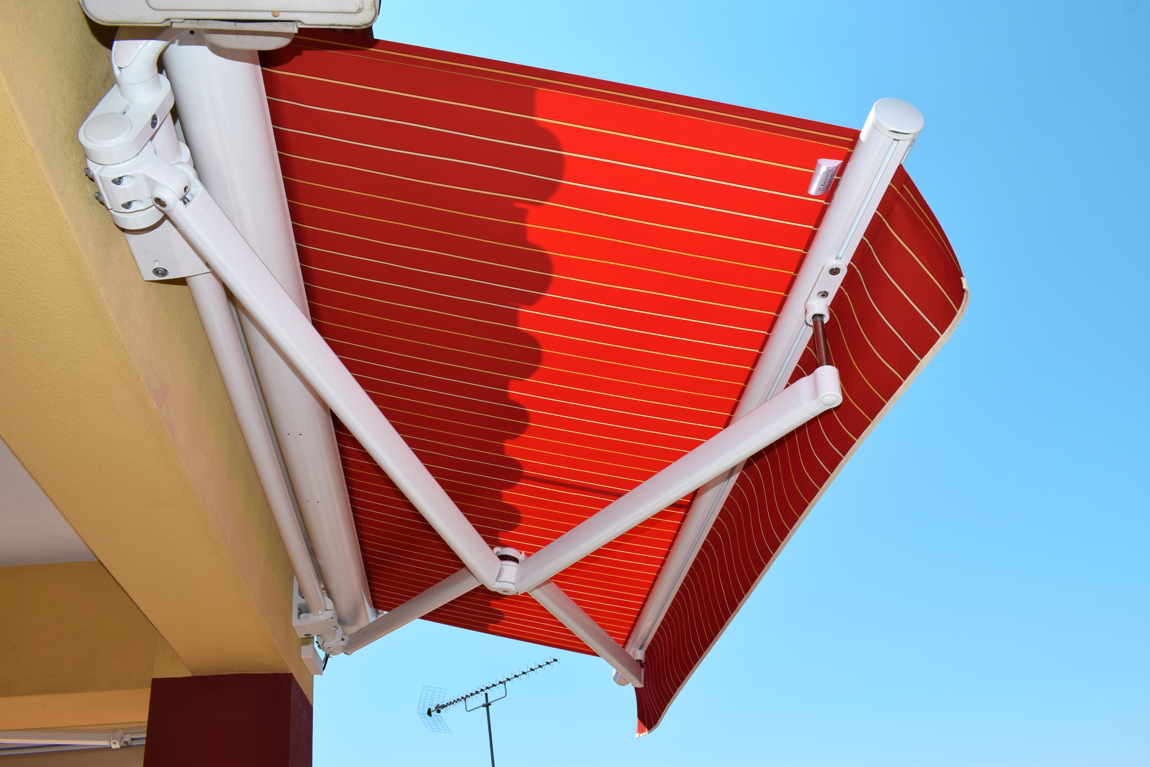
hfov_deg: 67.4
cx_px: 575
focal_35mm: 27
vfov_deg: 47.9
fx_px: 862
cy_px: 384
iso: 100
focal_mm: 18
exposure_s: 1/200
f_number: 11
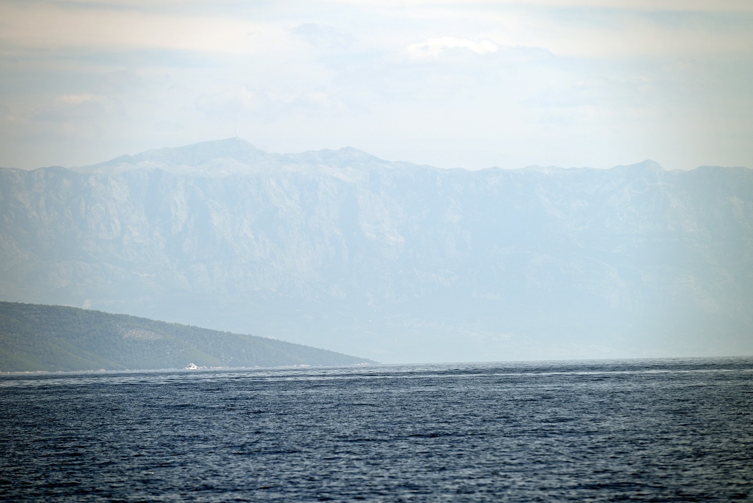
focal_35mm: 185
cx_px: 376
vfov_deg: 7.4
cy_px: 252
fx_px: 3870
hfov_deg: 11.1
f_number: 6.3
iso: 100
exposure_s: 1/1250
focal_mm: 185
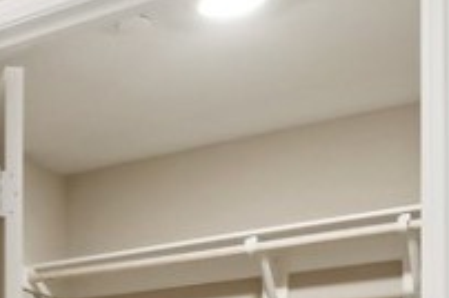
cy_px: 414
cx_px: -162
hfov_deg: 24.3
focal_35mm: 71
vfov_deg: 17.6
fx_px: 884
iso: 400
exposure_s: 1/10
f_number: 9
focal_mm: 14
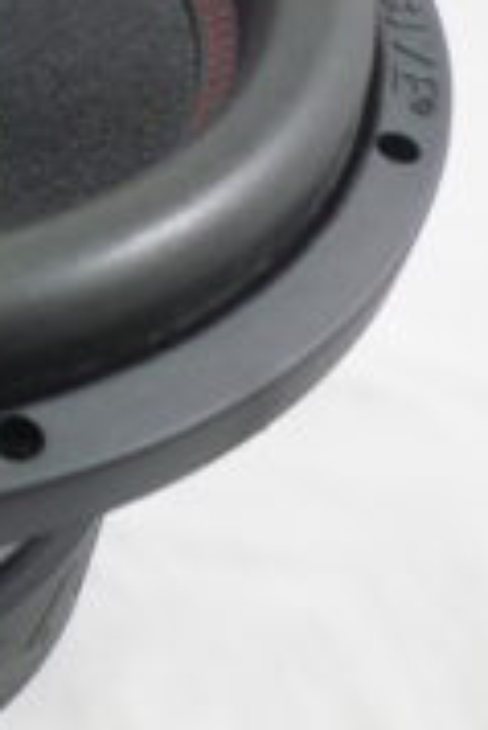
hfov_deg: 16.9
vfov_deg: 27.4
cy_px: 197
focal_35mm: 73
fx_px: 1481
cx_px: -250
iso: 320
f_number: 2.7
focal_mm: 5.5
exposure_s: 1/30
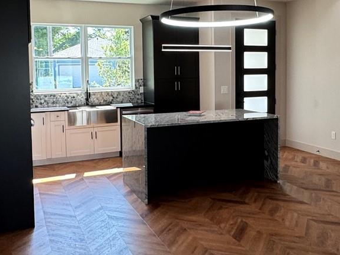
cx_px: 188
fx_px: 383
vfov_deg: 36.5
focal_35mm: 39
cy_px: 90
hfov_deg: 47.8
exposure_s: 1/120
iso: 100
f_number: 2.2
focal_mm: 2.22
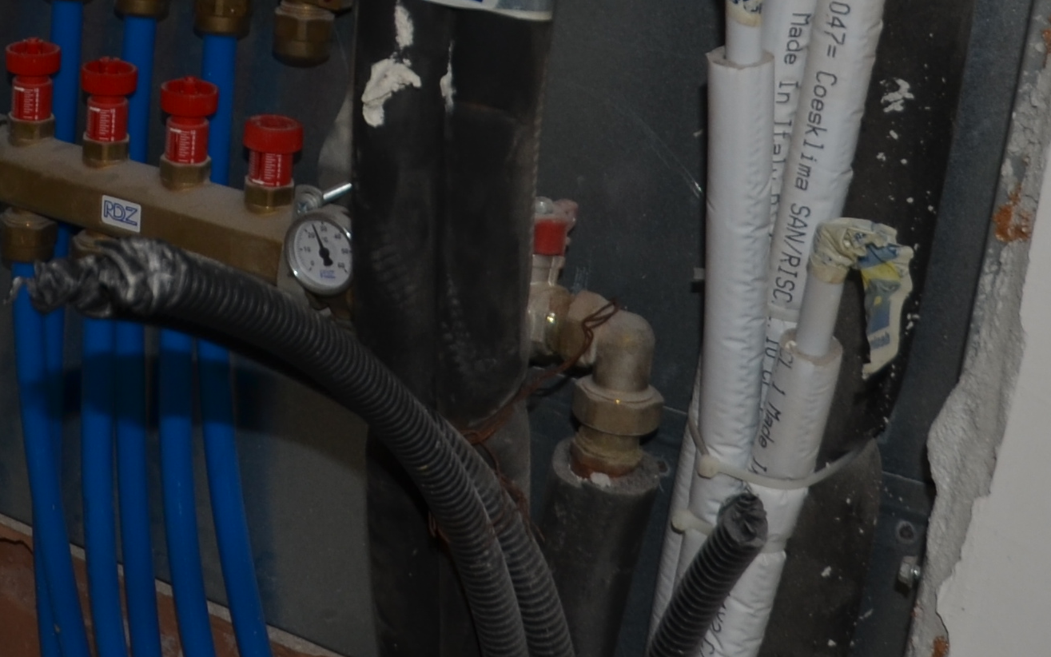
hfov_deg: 31.7
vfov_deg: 20.0
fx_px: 1802
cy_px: -7
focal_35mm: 63
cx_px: 225
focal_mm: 11
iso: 100
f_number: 4.5
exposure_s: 1/60
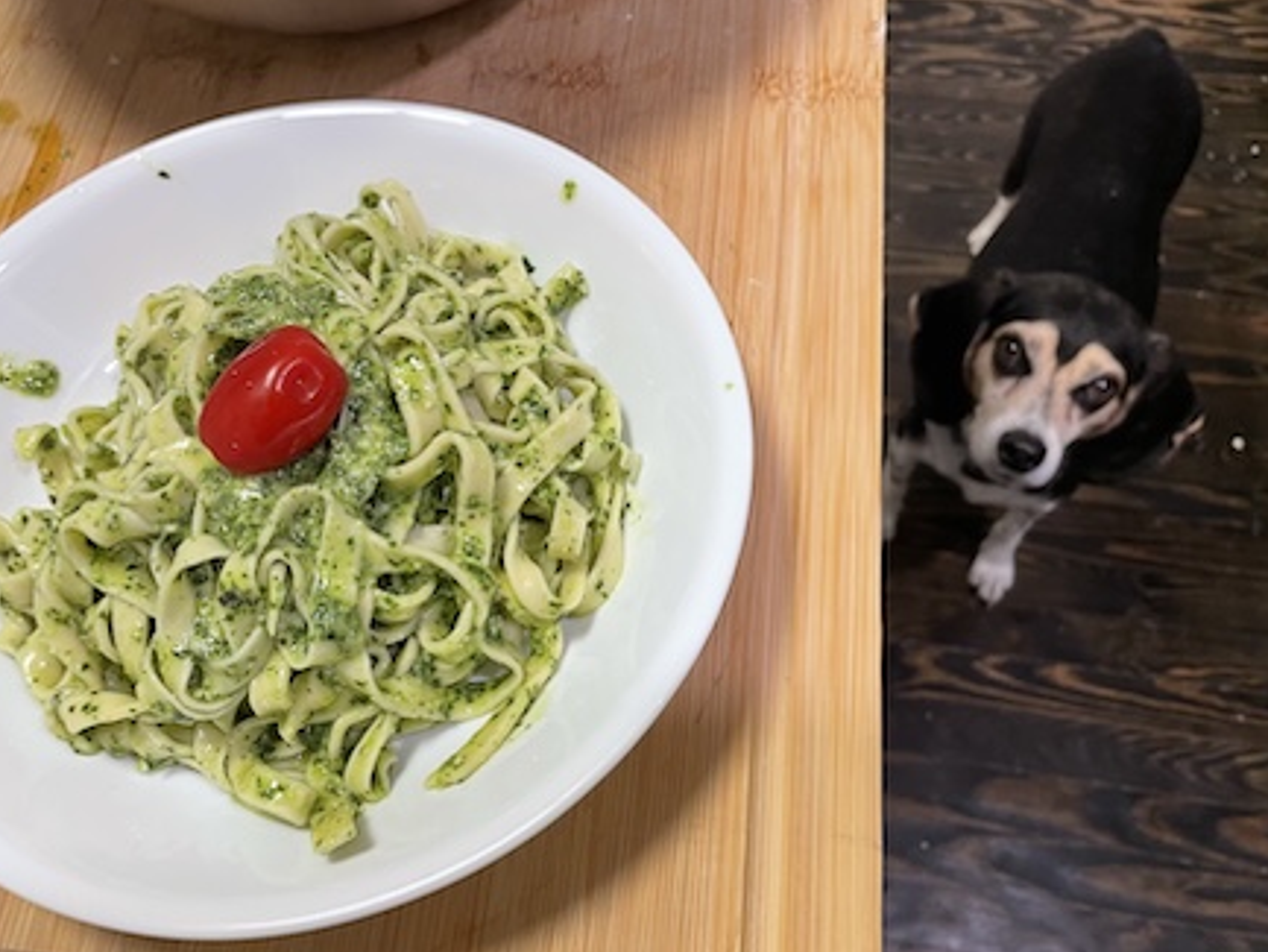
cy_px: 523
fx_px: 1099
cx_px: 624
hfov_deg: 59.9
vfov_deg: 46.8
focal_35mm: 30
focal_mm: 4.2
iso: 100
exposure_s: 1/60
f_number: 1.6
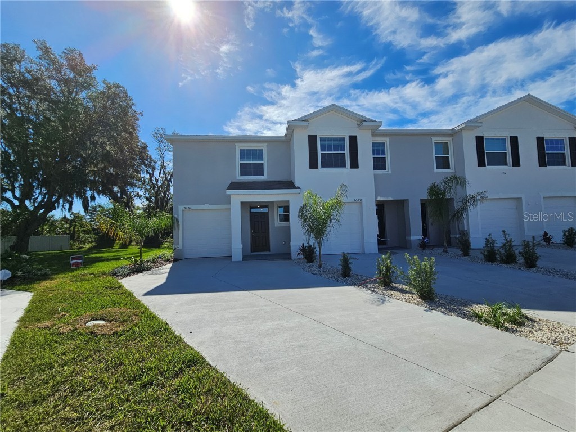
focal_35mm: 13
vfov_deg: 89.9
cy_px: 216
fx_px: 216
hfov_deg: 106.2
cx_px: 288
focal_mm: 2.2
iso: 50
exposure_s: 1/3677
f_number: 2.2
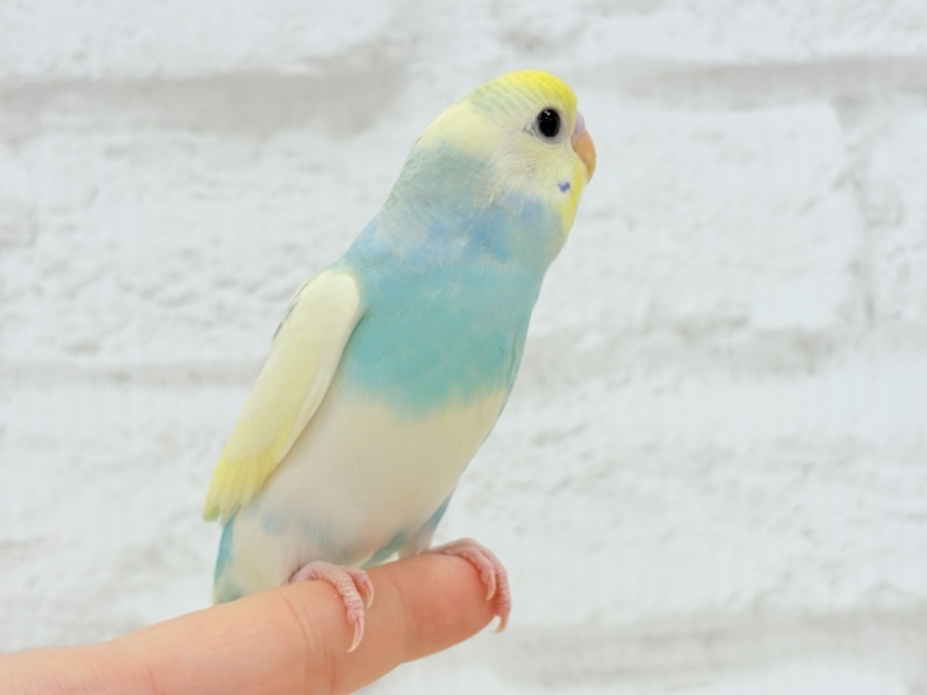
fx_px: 1393
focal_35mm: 52
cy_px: 348
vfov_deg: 28.0
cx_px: 464
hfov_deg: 36.8
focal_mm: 5.96
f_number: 1.6
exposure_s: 1/100
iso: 64
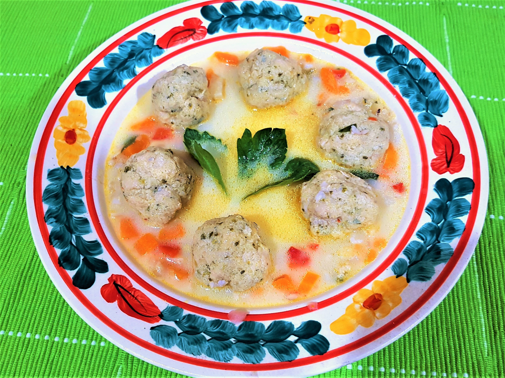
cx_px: 252
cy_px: 189
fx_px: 379
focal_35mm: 26
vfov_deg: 53.1
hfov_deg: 67.3
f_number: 1.7
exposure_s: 1/33
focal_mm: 4.2
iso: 160
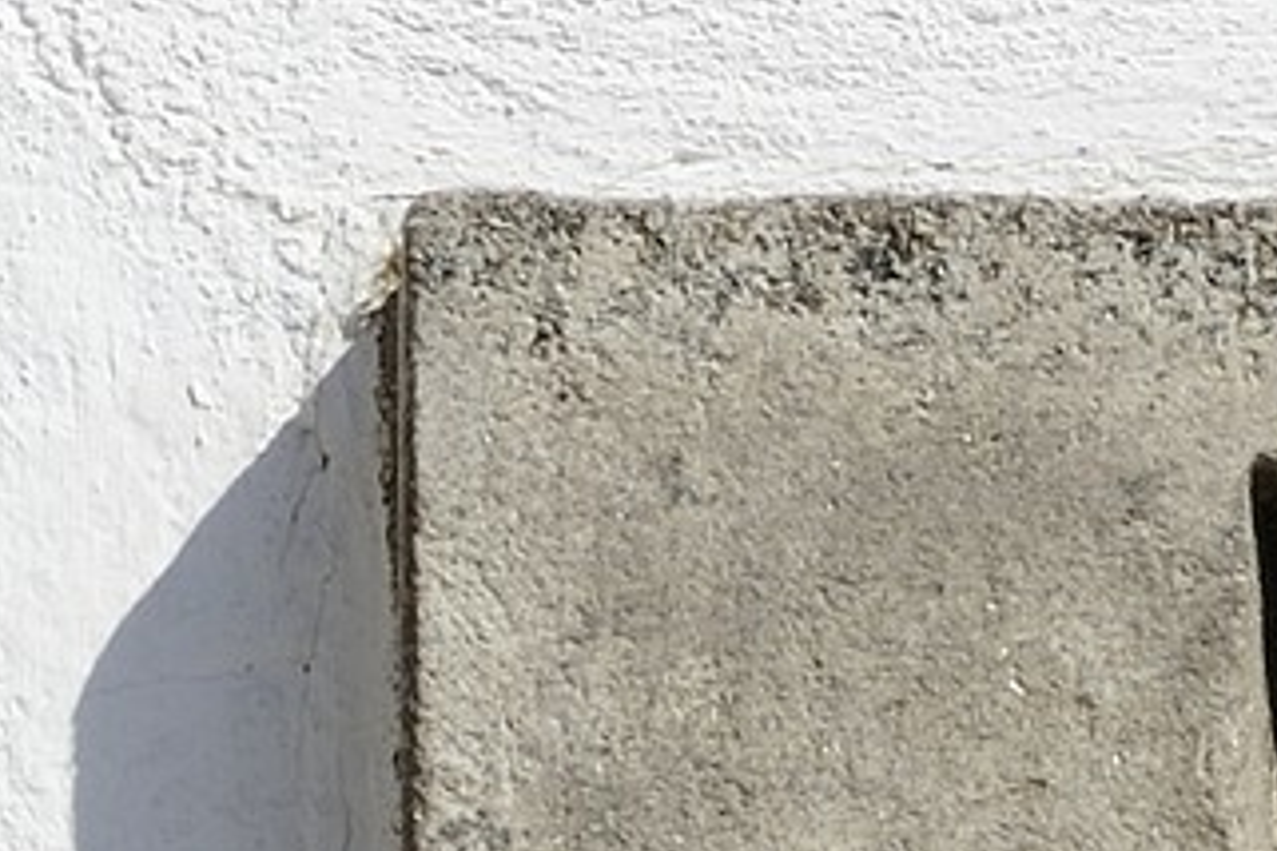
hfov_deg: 2.1
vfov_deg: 1.4
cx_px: 2057
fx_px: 35328
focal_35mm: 996
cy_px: 2688
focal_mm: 200
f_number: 11
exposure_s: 1/200
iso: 200
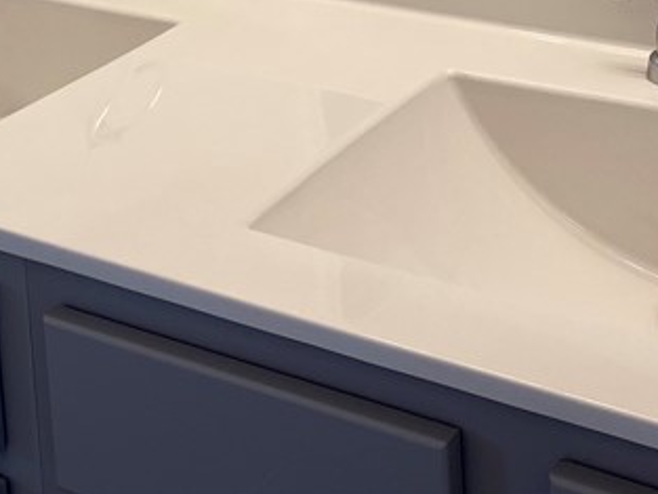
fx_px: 1616
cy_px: -305
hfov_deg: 22.8
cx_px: 179
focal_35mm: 85
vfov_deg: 15.6
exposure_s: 1/120
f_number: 1.8
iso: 50
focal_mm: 4.25
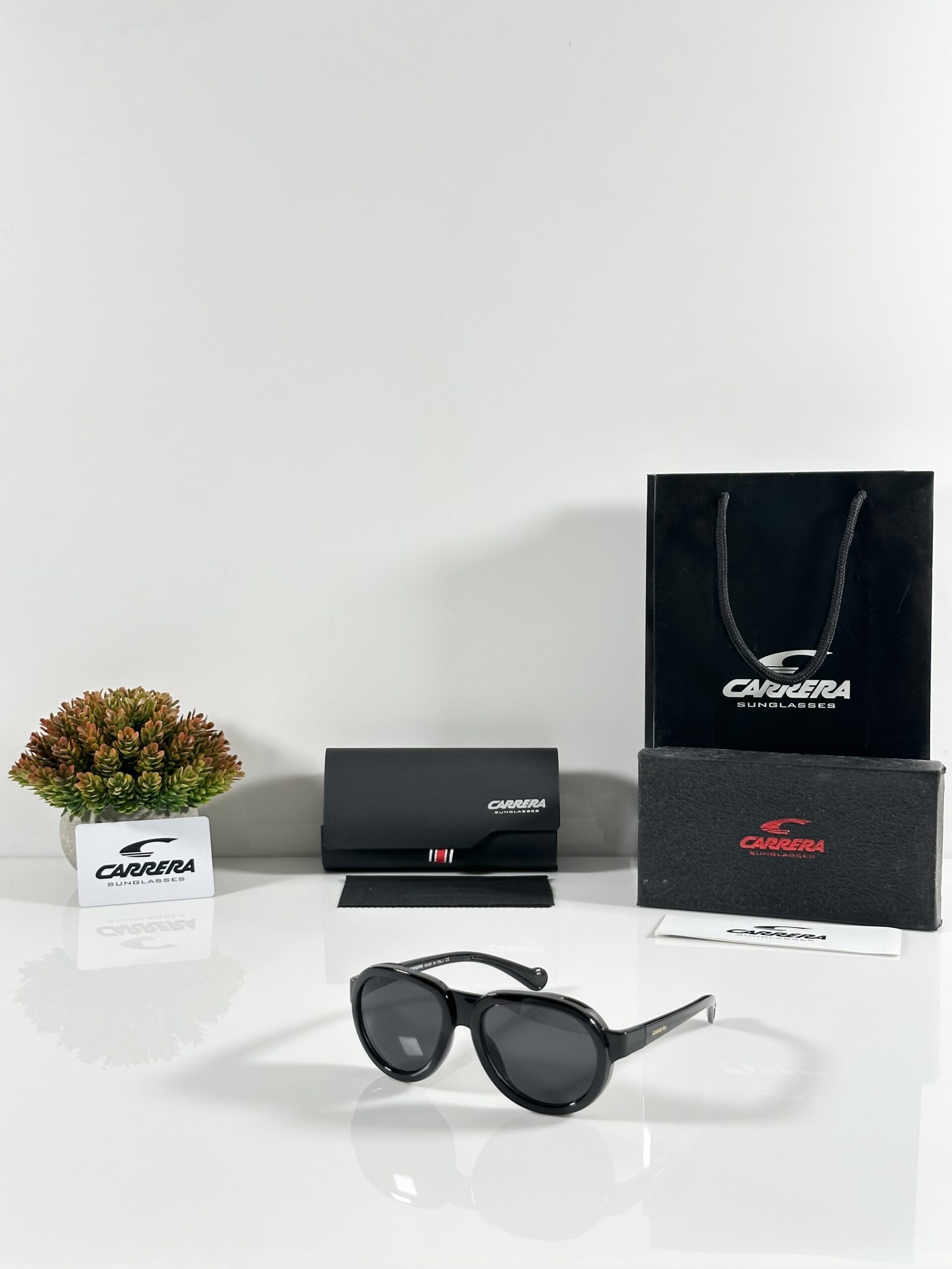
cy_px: 634
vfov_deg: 39.7
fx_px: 1760
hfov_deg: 30.3
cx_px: 476
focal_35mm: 48
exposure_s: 1/50
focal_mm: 6.86
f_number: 1.78
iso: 64
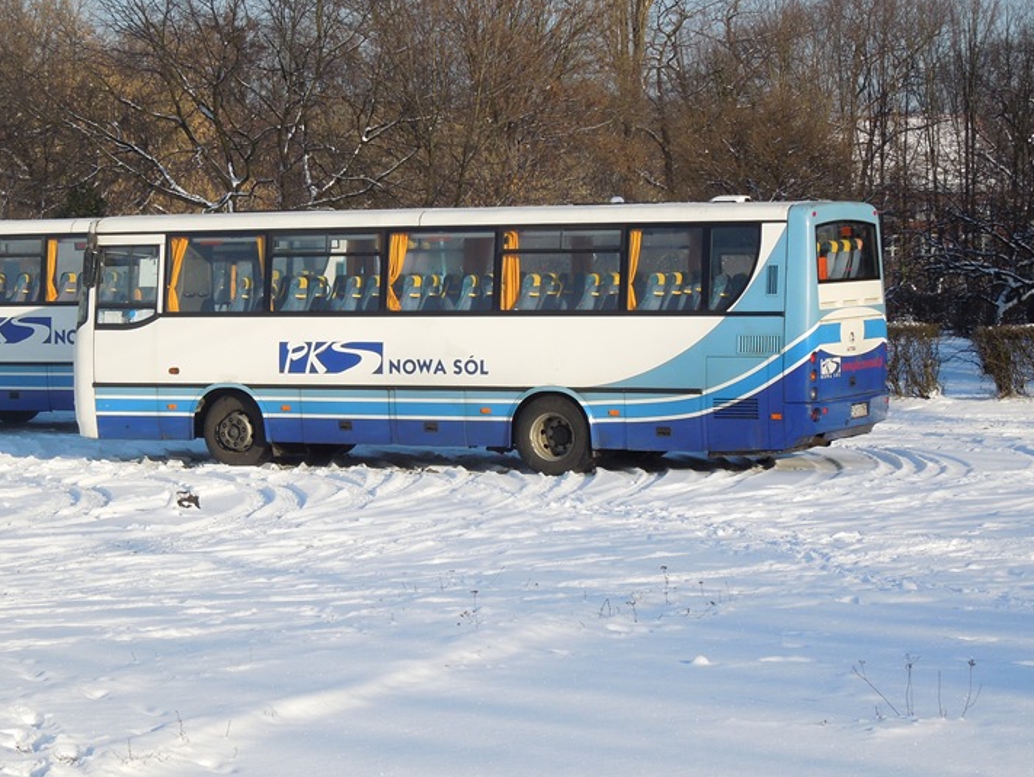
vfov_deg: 15.3
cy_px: 415
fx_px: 2899
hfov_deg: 20.2
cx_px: 416
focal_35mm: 97
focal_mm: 12.5
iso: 100
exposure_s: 1/640
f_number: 4.4
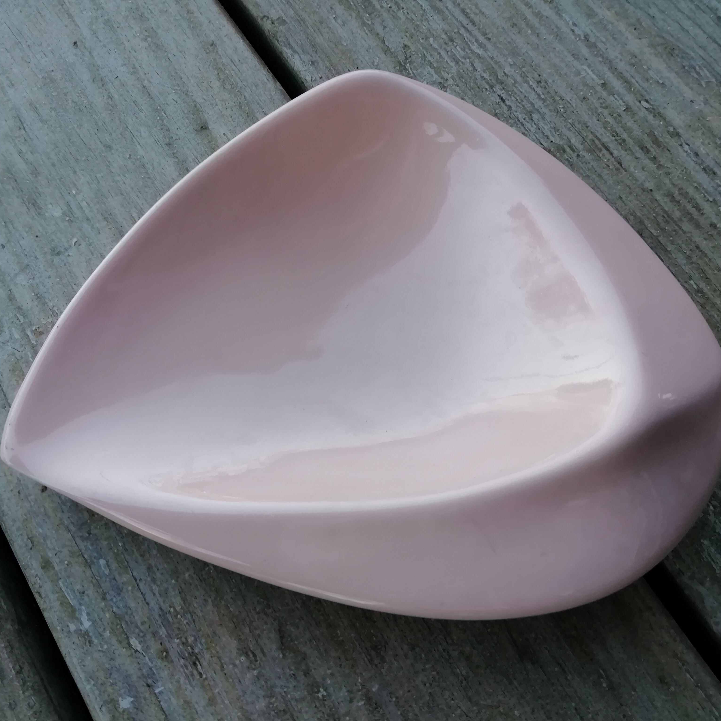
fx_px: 731
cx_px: 334
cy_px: 364
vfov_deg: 52.5
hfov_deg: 52.5
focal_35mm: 31
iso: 50
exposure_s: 1/107
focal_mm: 3.21
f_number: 2.2
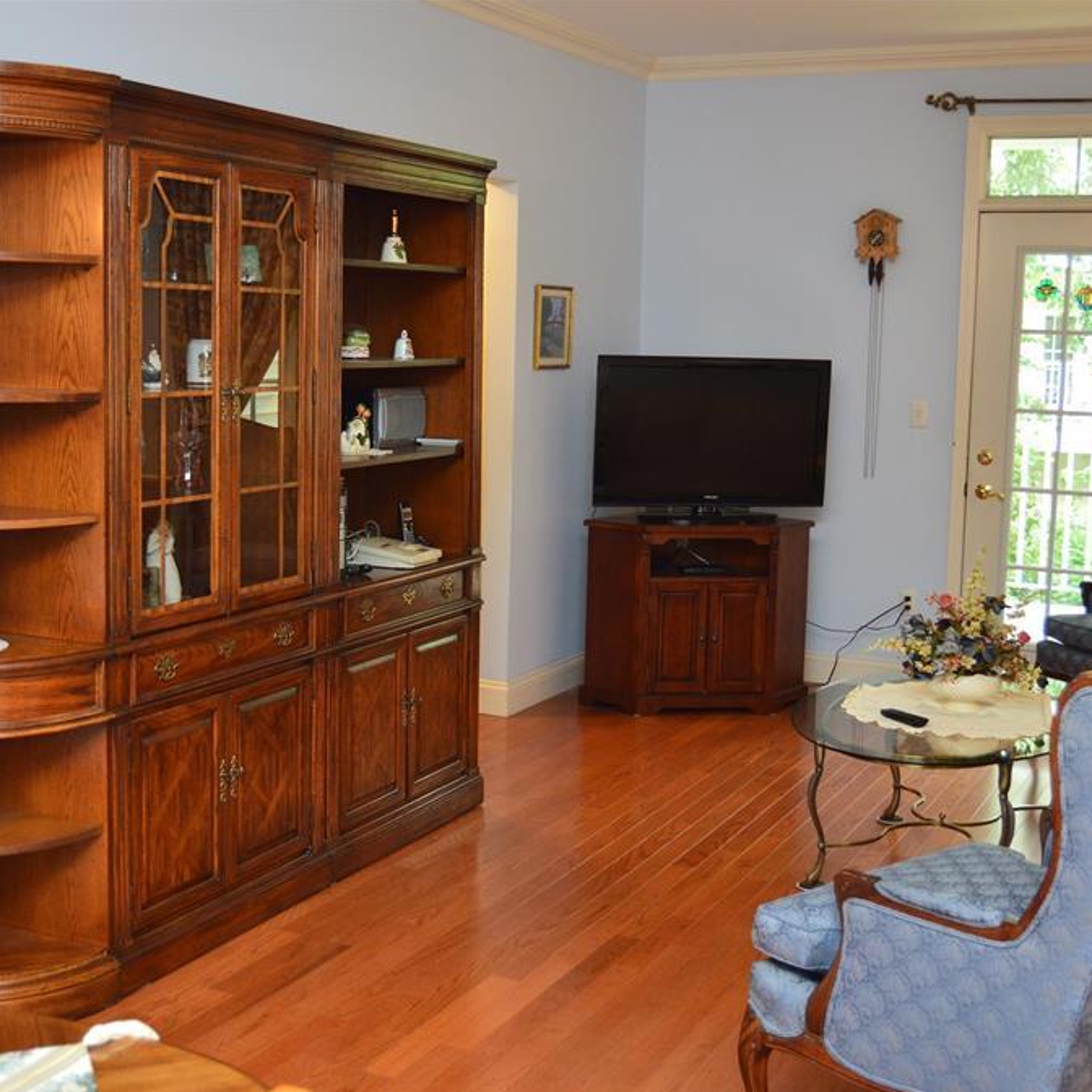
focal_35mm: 45
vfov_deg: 37.8
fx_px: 1593
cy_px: 551
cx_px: 466
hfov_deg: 37.7
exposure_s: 1/60
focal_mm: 23
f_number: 4
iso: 720
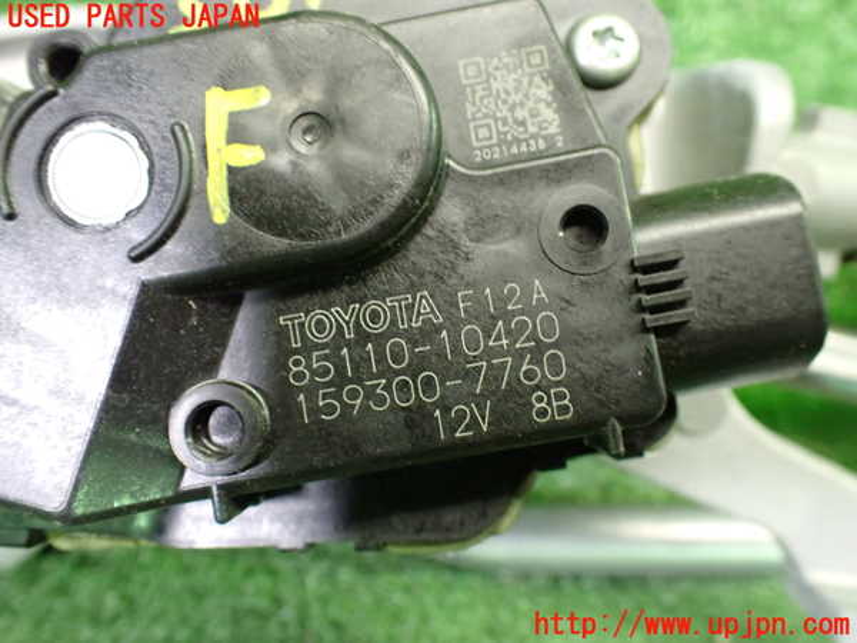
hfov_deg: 60.0
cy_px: 322
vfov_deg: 46.8
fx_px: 743
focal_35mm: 30
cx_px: 428
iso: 800
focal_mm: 5.4
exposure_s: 1/30
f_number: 2.3
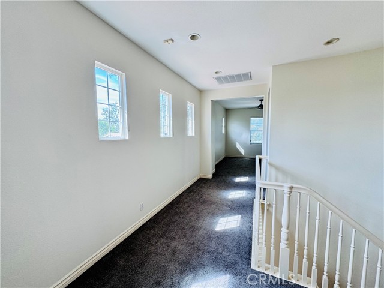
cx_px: 192
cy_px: 144
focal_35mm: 14
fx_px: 155
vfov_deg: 85.7
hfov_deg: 102.1
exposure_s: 1/99
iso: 80
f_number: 2.2
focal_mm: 2.22
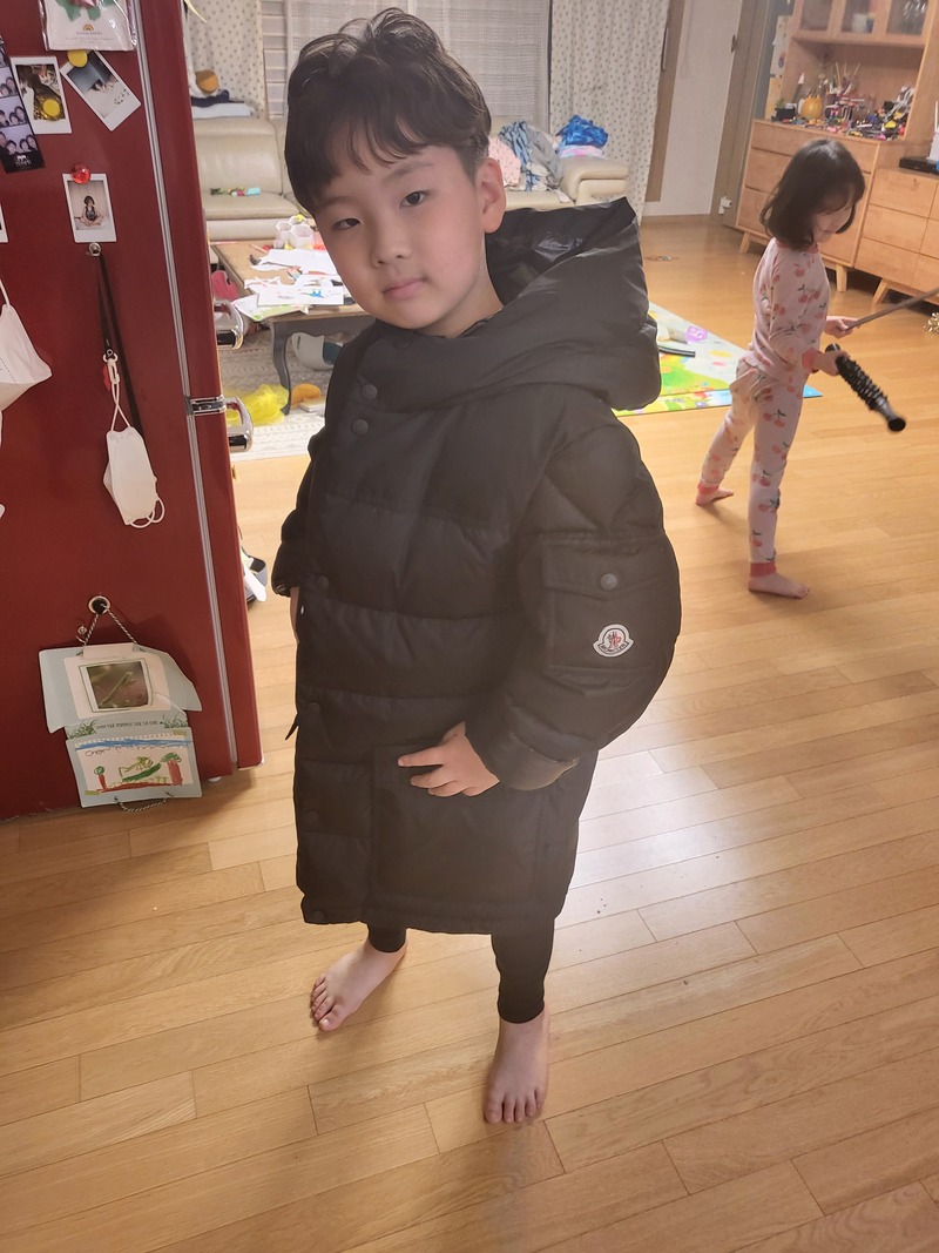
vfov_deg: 67.3
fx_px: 941
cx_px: 470
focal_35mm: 26
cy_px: 626
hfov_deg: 53.1
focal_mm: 4.25
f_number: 1.8
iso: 640
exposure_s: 1/39
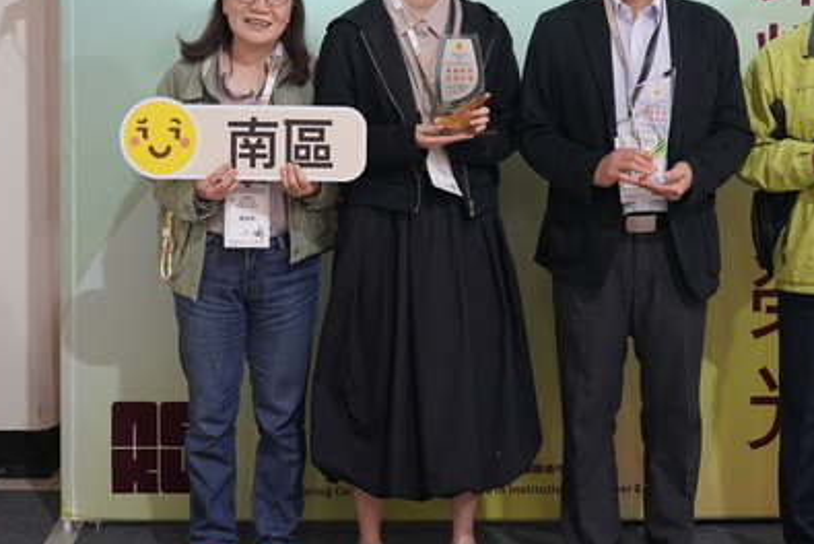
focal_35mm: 62
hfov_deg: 32.3
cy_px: 158
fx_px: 1403
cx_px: 433
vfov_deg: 21.8
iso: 1600
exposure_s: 1/160
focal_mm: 35
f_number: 4
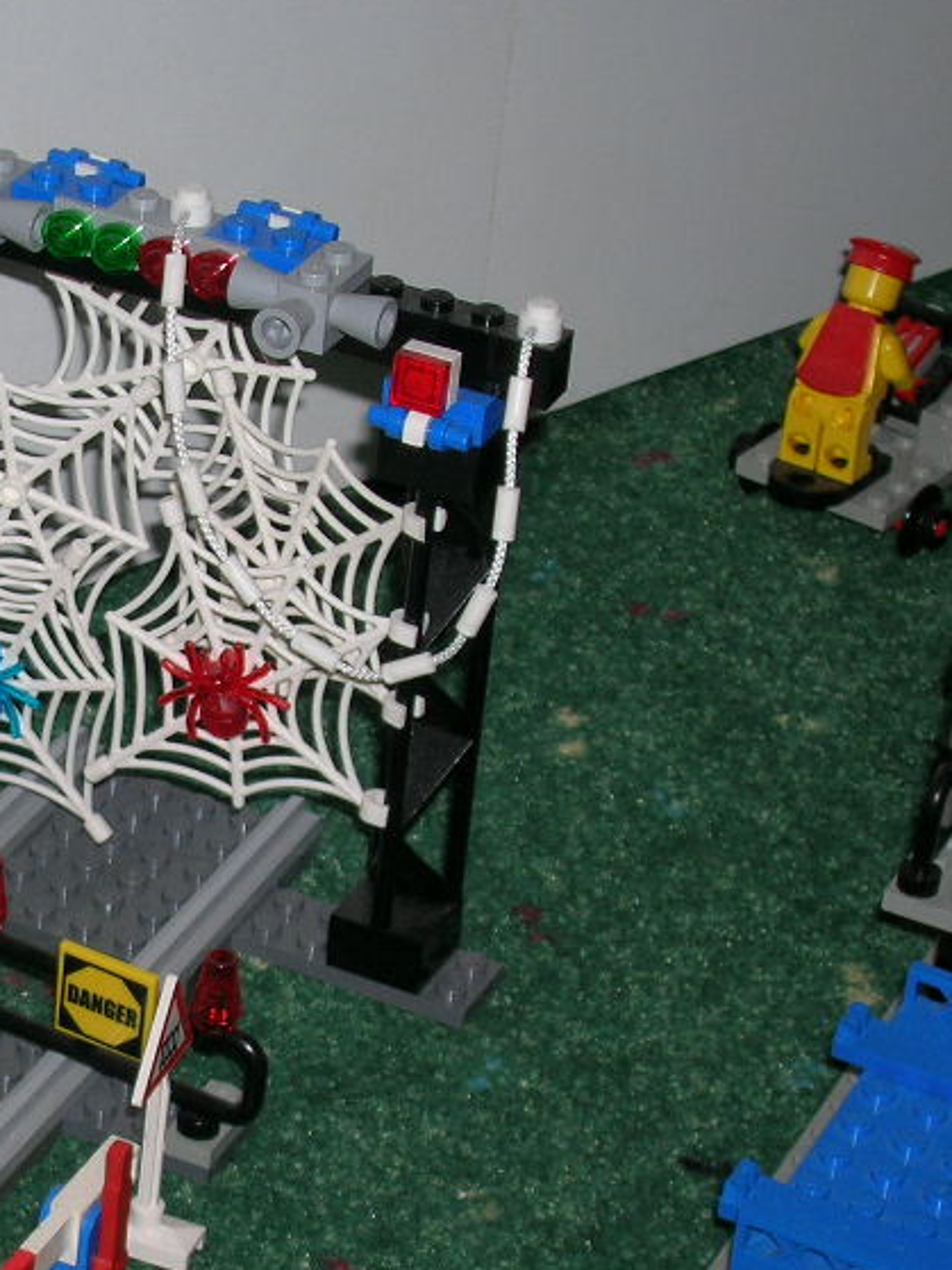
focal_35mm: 121
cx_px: -23
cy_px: 857
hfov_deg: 12.1
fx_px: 4439
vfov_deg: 16.2
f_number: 3.8
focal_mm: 11
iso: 50
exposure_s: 1/60.1
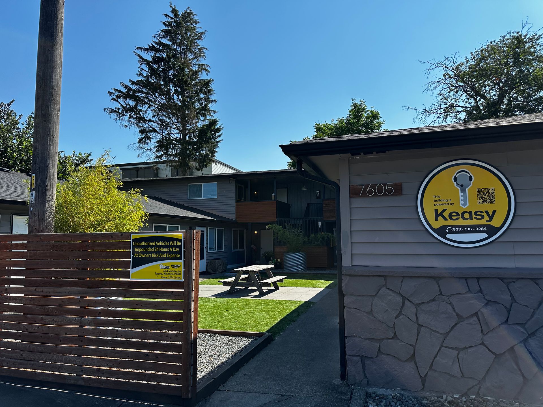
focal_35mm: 24
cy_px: 204
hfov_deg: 71.6
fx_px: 376
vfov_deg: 56.8
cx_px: 272
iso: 80
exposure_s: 1/3861
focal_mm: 6.86
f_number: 1.78
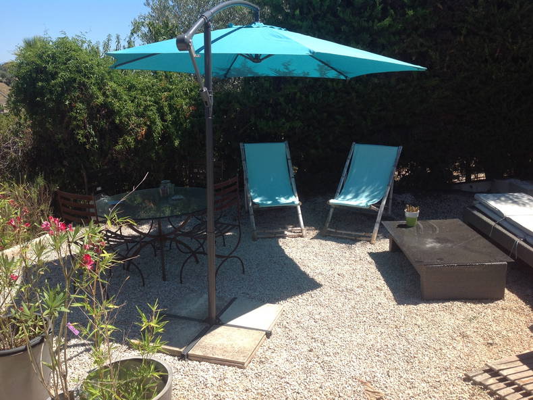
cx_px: 266
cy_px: 200
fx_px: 539
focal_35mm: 35
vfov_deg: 40.7
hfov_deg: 52.6
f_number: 2.4
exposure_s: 1/1209
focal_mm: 4.28
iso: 50
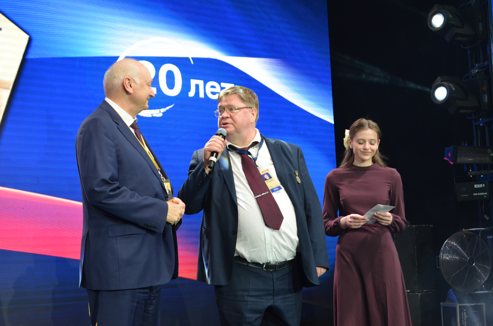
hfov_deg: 29.3
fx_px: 943
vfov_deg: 19.6
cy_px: 163
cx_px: 246
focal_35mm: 69
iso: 800
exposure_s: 1/60
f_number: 5.3
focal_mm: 46
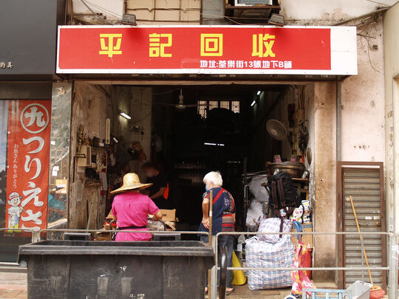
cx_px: 200
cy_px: 150
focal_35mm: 48
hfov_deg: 39.7
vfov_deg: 30.3
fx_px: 553
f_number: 4.5
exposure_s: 1/60
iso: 100
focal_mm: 24
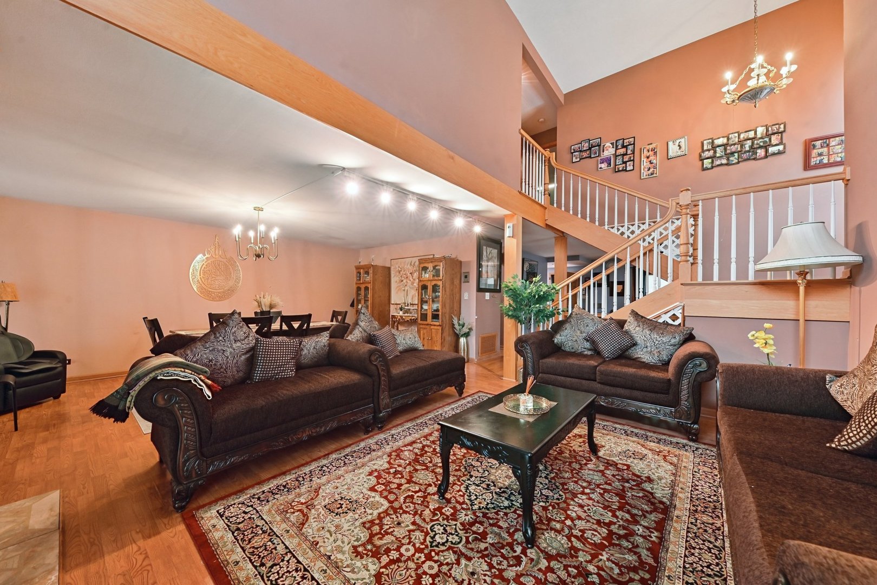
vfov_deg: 90.0
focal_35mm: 12
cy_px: 292
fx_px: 292
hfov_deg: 112.6
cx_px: 438
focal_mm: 12
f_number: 8
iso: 320
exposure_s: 1/8
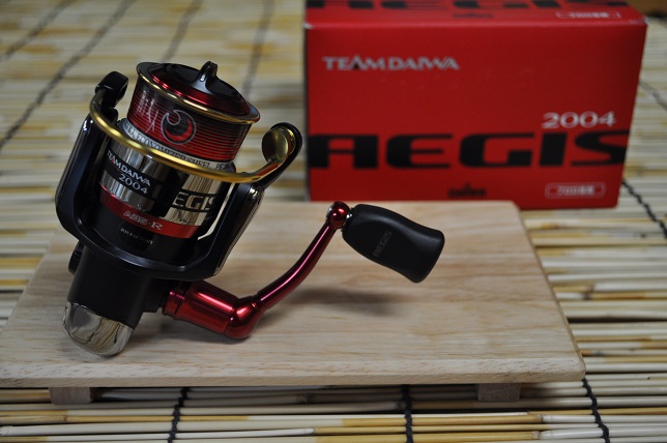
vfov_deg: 29.8
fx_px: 833
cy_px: 222
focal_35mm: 45
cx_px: 334
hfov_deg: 43.6
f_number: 4.5
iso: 720
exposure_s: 1/60
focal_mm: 30
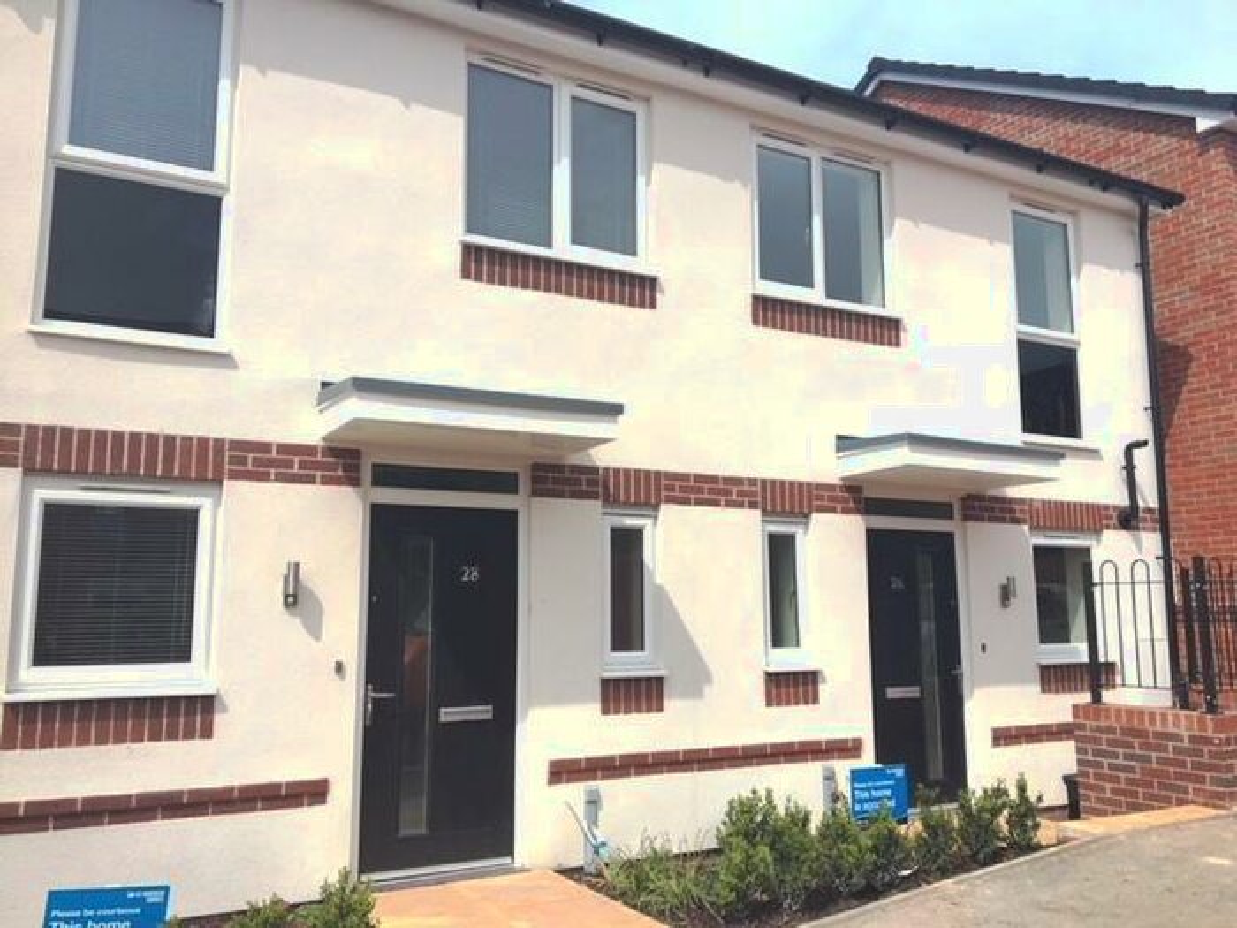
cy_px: 464
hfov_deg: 61.7
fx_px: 1036
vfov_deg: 48.2
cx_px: 618
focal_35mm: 29
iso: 25
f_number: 2.2
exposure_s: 1/1570
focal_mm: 4.15
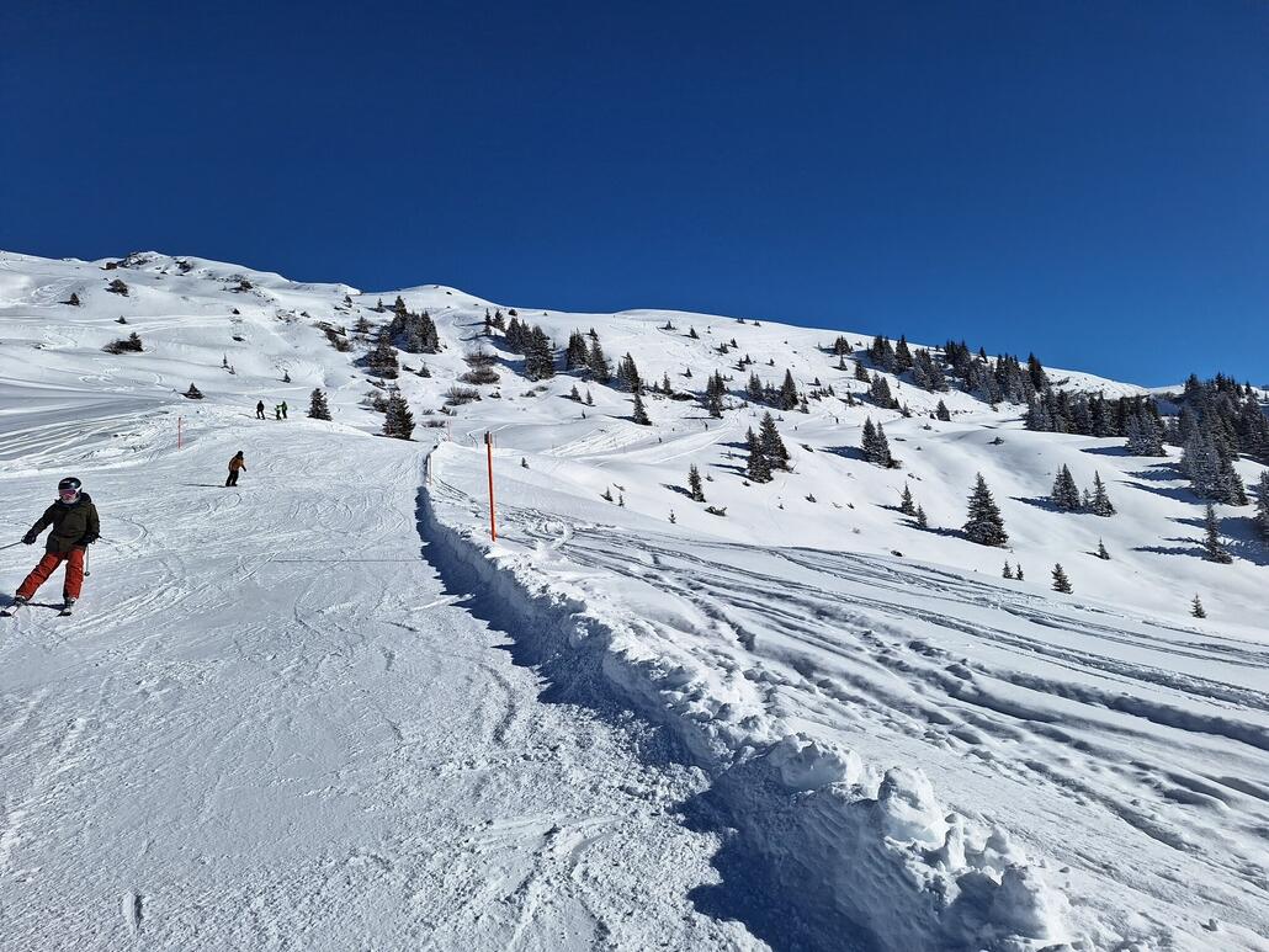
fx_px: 843
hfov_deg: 73.9
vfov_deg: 58.9
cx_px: 634
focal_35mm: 23
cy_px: 476
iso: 40
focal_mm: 5.54
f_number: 1.8
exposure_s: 1/7752
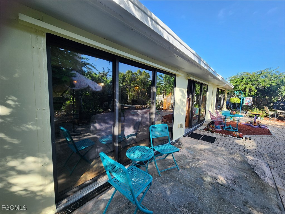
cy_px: 107
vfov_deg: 89.9
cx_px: 142
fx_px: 107
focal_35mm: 13
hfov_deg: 106.2
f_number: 2.2
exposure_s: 1/393
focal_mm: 2.2
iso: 50
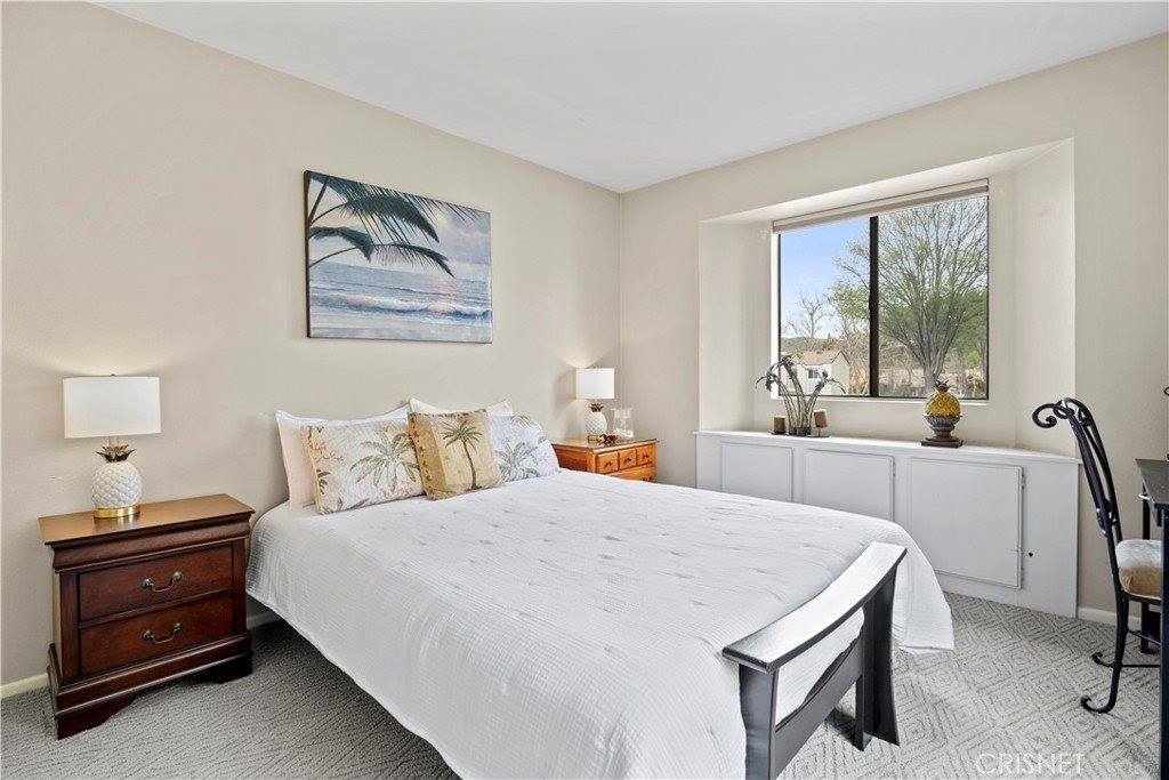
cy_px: 390
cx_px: 584
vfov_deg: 73.8
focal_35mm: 16
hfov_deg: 96.7
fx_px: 520
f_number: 8
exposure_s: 1/4
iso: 200
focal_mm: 16
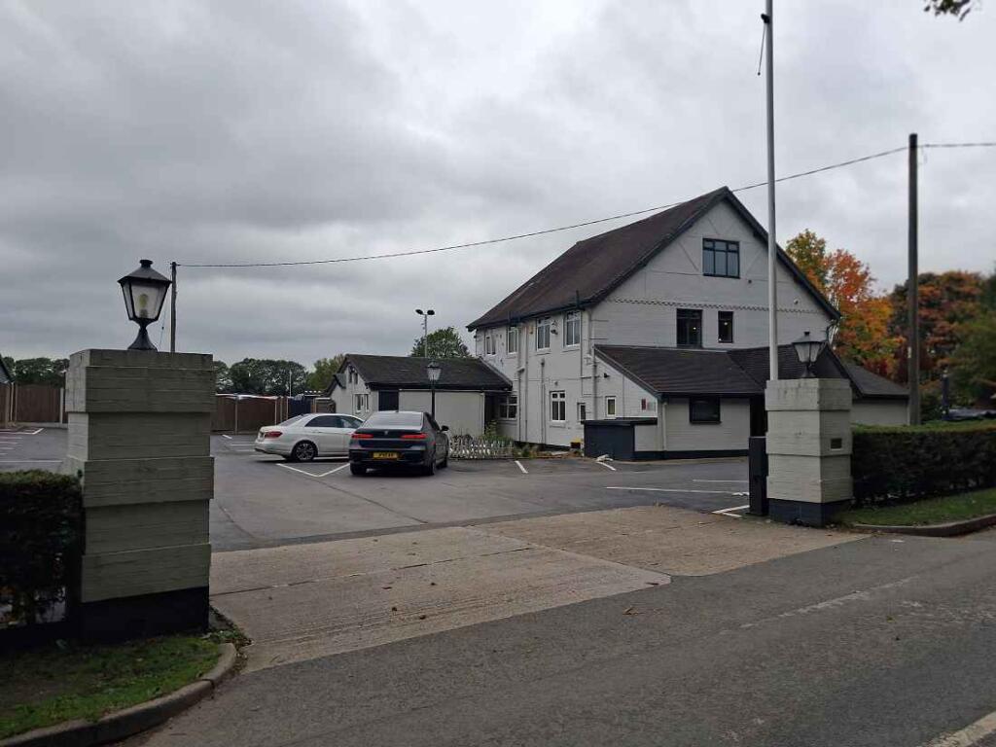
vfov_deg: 51.4
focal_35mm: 27
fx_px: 777
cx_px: 498
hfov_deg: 65.3
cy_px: 374
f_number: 1.8
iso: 20
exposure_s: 1/272
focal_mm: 4
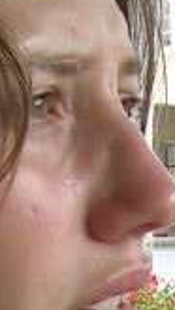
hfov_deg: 5.1
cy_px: 633
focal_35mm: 236
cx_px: 273
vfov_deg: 8.6
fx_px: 1944
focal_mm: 5.4
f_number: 2.8
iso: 50
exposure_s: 1/82.5
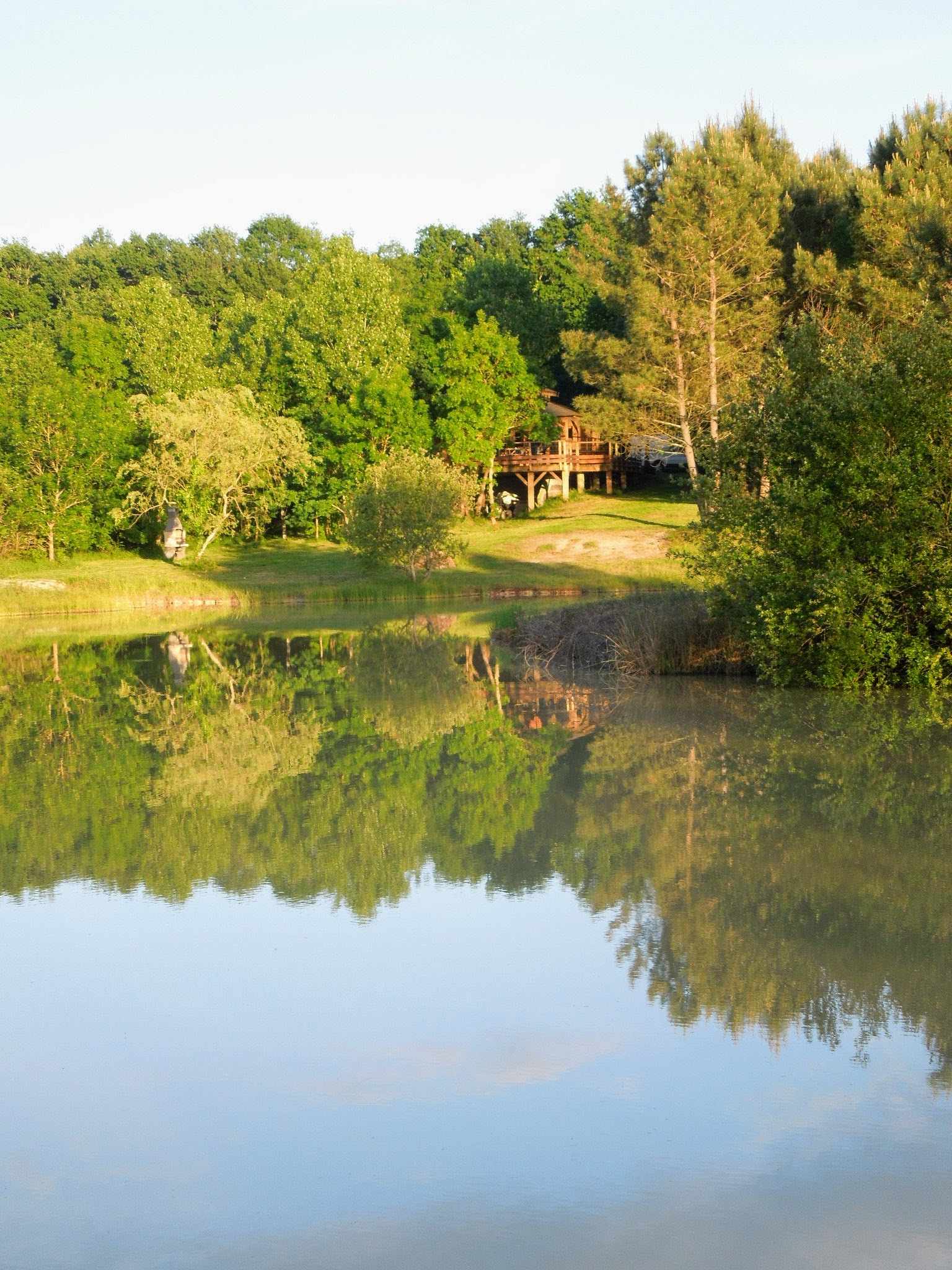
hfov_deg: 21.3
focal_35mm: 69
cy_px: 635
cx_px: 476
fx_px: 2530
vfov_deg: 28.2
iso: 100
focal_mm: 12.5
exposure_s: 1/100
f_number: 4.4
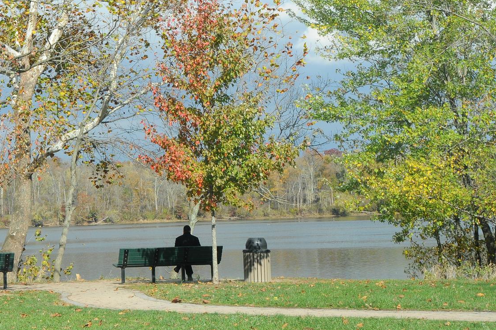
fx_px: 1211
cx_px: 55
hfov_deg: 22.6
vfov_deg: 15.4
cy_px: 97
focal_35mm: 88
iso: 320
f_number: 9
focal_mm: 32
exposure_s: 1/320
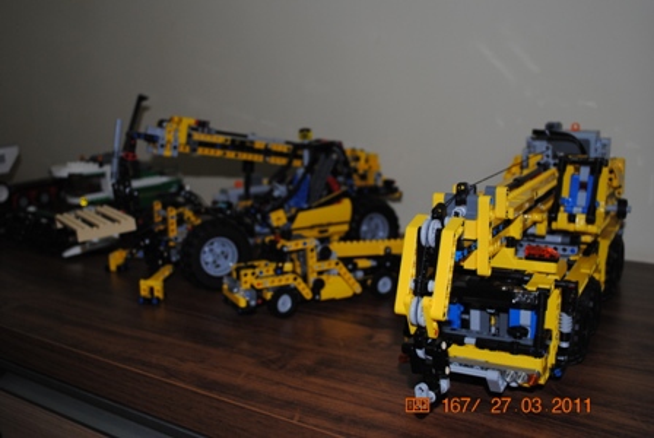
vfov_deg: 34.3
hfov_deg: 49.5
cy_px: 219
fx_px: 709
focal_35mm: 39
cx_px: 327
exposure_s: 1/60
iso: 200
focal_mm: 26
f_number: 4.2
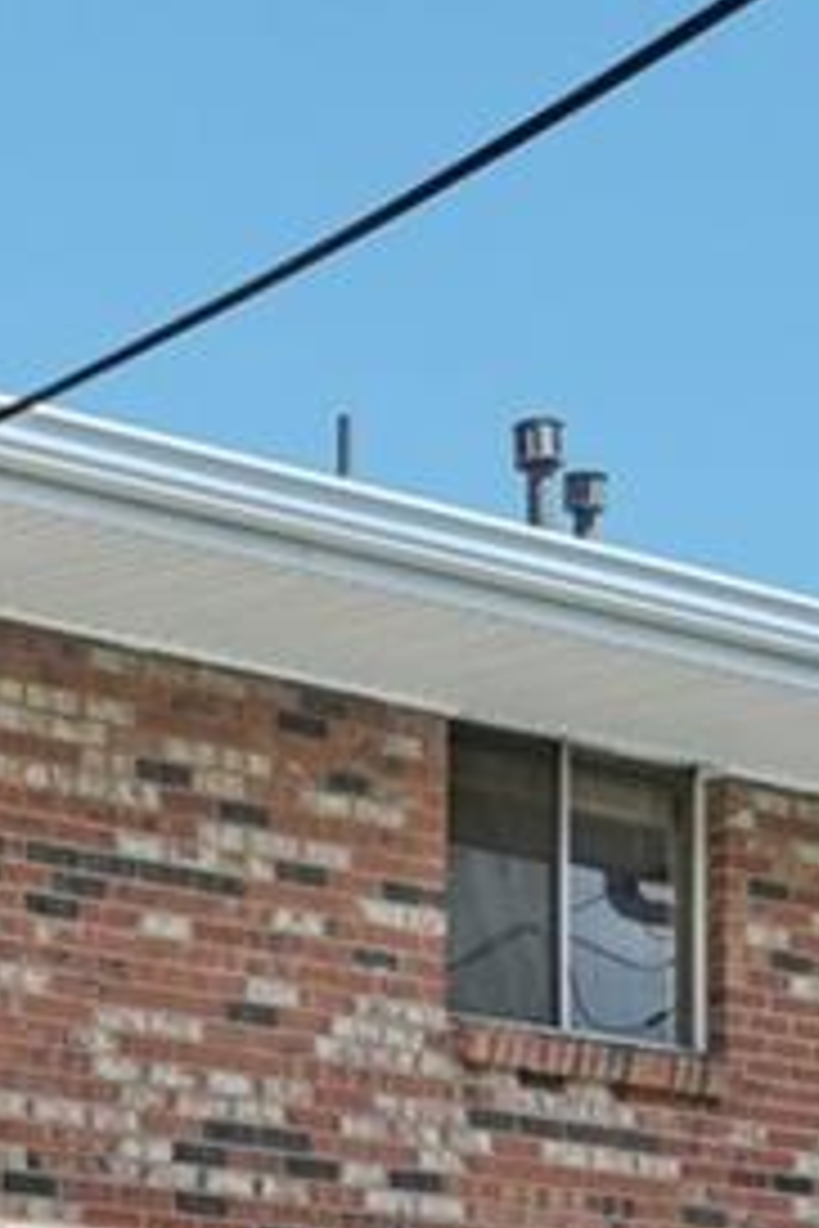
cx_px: 27
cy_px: 1750
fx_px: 4707
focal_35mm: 138
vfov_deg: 14.1
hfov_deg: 9.9
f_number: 11
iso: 64
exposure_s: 1/80
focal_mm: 23.5
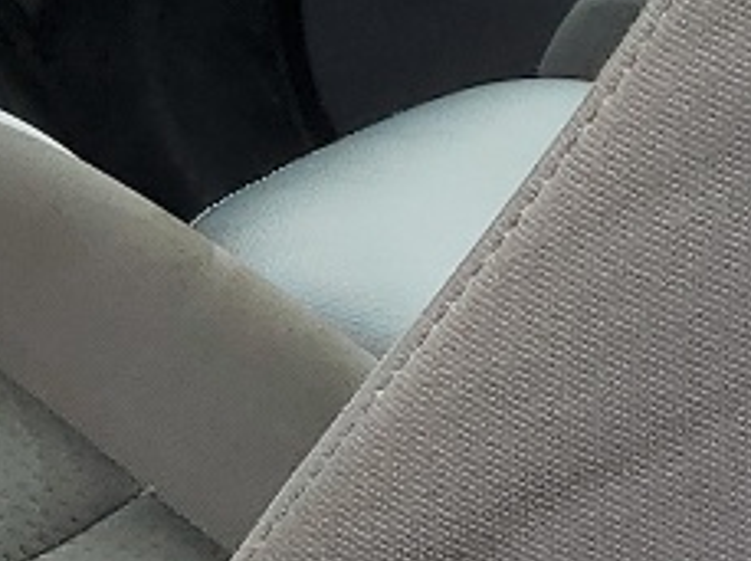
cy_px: -59
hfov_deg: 10.2
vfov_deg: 8.1
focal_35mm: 182
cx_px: -672
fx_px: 3942
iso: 50
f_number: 1.5
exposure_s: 1/370
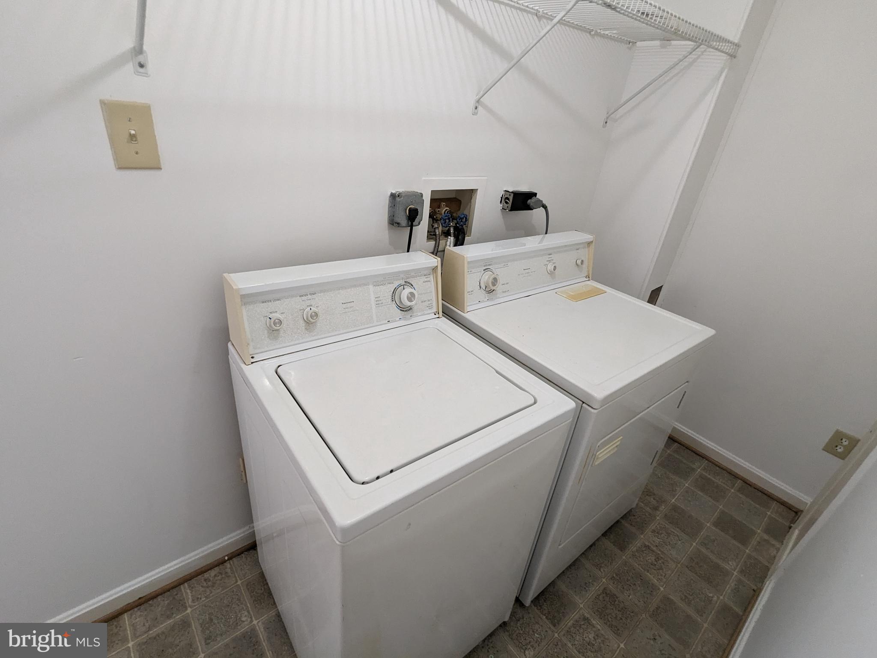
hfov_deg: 94.5
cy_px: 329
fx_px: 405
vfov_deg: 78.1
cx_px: 438
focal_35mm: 16
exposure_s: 1/60
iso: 395
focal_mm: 2.35
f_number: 2.2
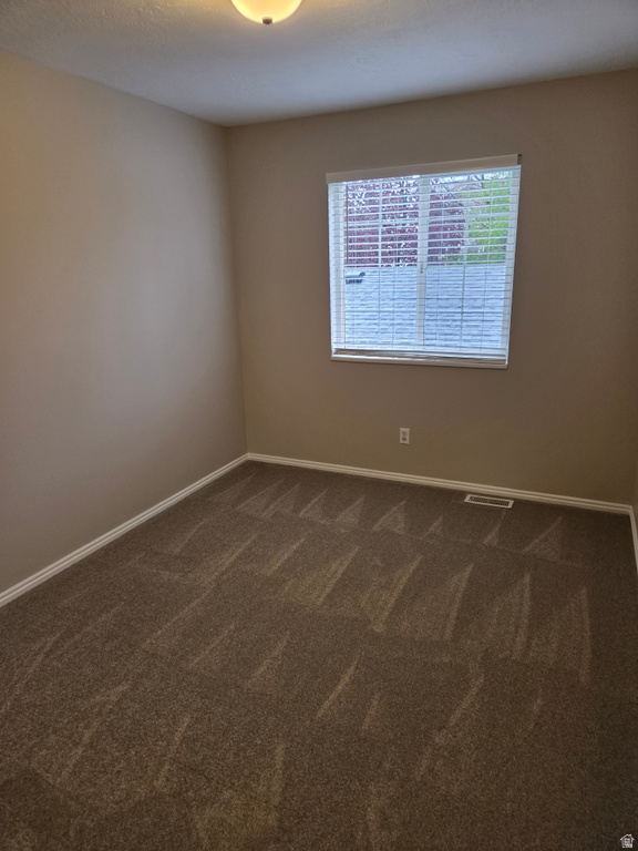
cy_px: 426
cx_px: 319
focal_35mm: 23
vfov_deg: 73.9
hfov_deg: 58.9
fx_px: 565
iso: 320
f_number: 1.8
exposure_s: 1/120
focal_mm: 5.4
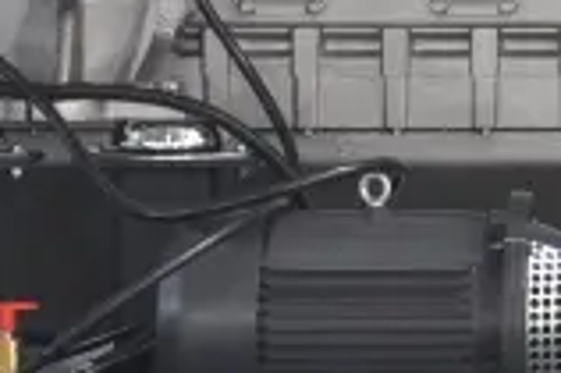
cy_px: -384
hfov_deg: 5.2
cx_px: 724
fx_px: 6149
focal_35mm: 395
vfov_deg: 3.4
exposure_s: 1/4
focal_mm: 52
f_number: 5
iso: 125
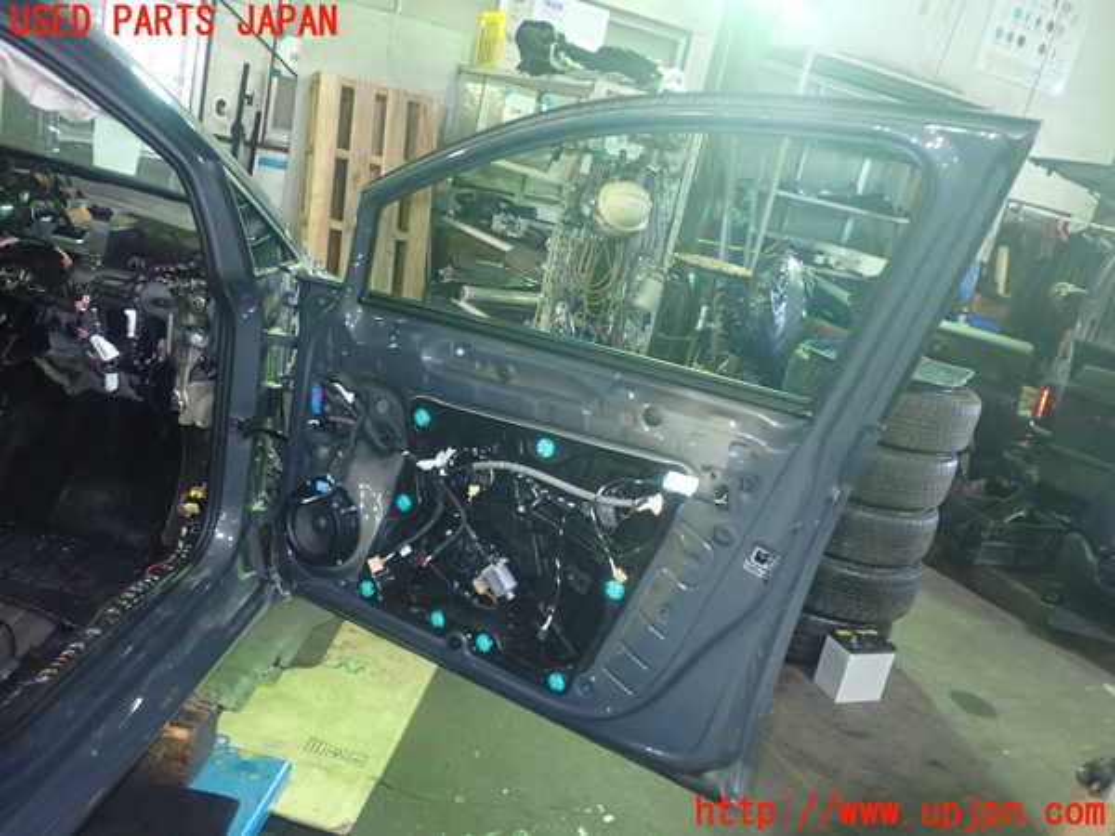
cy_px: 418
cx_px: 558
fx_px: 966
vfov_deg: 46.8
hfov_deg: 60.0
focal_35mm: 30
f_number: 2.3
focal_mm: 5.4
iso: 800
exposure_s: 1/30
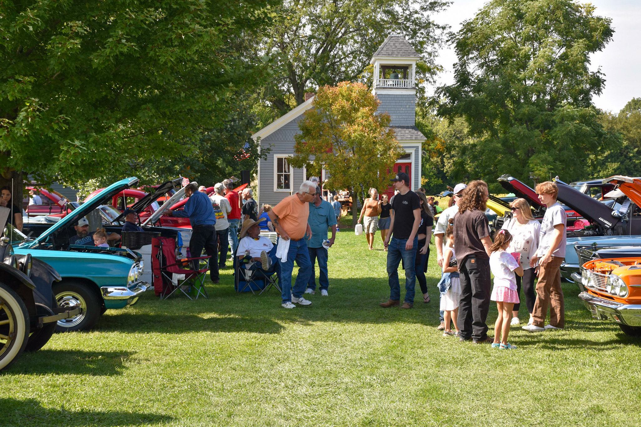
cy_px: 214
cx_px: 320
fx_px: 1282
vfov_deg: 18.9
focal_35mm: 72
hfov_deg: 28.1
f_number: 8
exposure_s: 1/250
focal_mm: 48
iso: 200
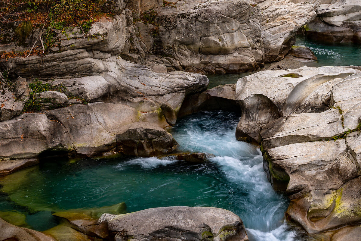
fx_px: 562
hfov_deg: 35.2
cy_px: 77
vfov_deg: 24.1
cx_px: 251
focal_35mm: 56
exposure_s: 1/8
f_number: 11
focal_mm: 28
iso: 100
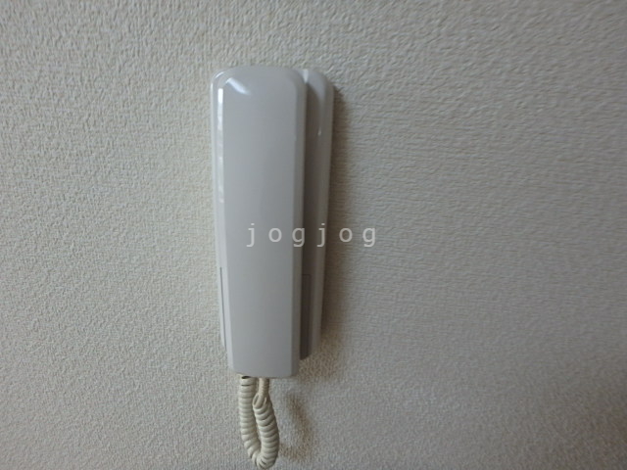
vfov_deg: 63.4
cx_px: 314
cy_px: 235
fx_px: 380
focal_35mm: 21
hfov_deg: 79.0
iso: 200
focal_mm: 3.7
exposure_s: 1/40
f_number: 3.5
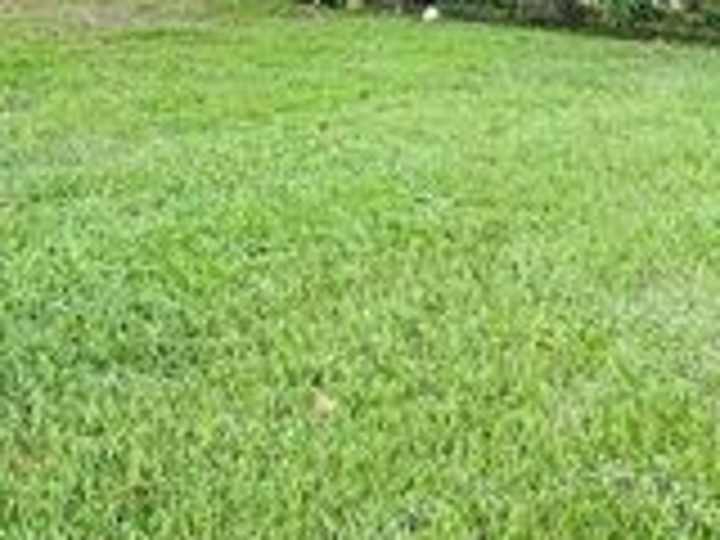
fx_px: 1685
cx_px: 464
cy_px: -65
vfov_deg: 17.5
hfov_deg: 24.0
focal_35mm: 81
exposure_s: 1/122
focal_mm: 4.25
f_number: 1.8
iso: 80
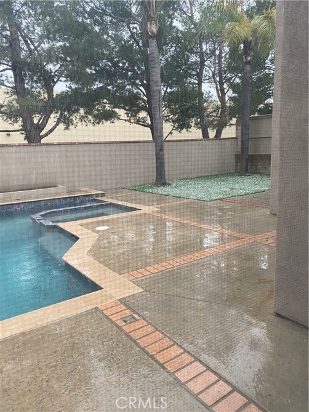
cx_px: 154
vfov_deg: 67.3
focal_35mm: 26
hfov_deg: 53.1
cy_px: 206
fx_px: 309
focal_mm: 4.25
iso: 125
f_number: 1.8
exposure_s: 1/60
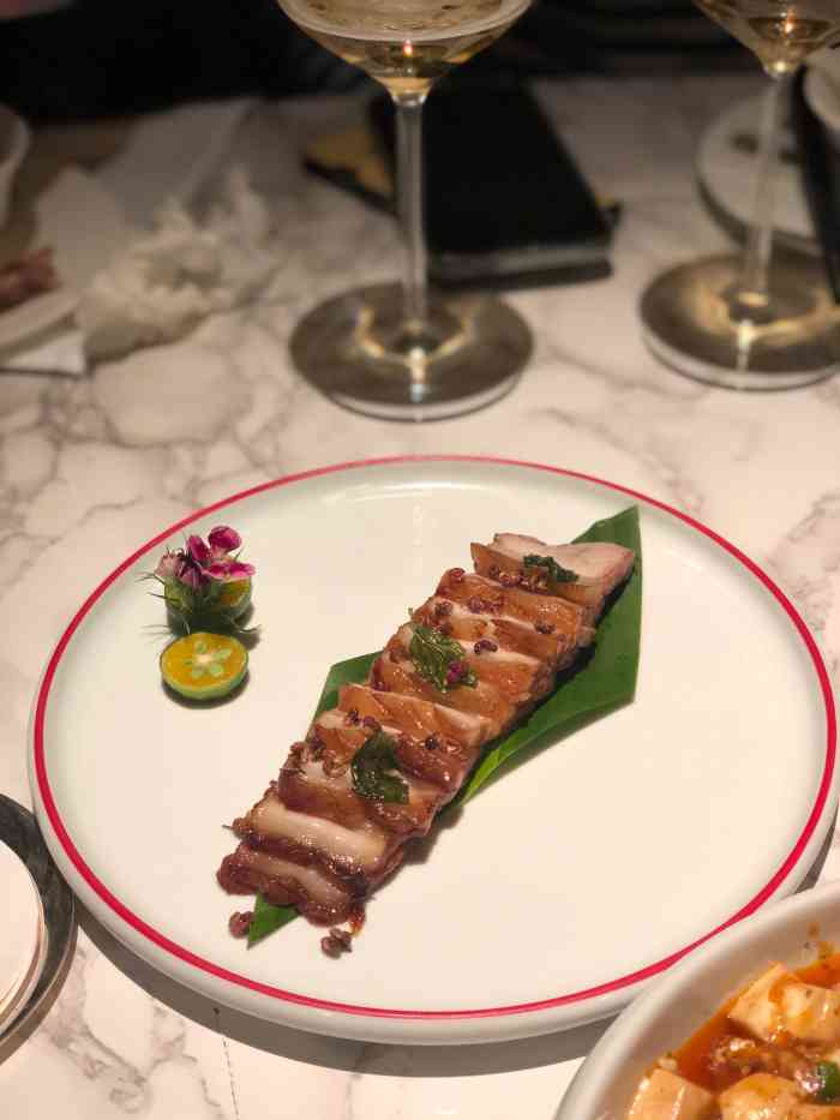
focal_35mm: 52
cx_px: 420
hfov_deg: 28.0
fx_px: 1682
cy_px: 560
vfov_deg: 36.8
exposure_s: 1/50
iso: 100
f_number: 2.4
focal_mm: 6
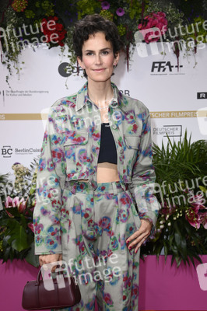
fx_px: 605
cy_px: 156
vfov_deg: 28.9
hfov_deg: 19.4
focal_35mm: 70
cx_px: 104
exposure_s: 1/250
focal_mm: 70
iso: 500
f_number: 5.6
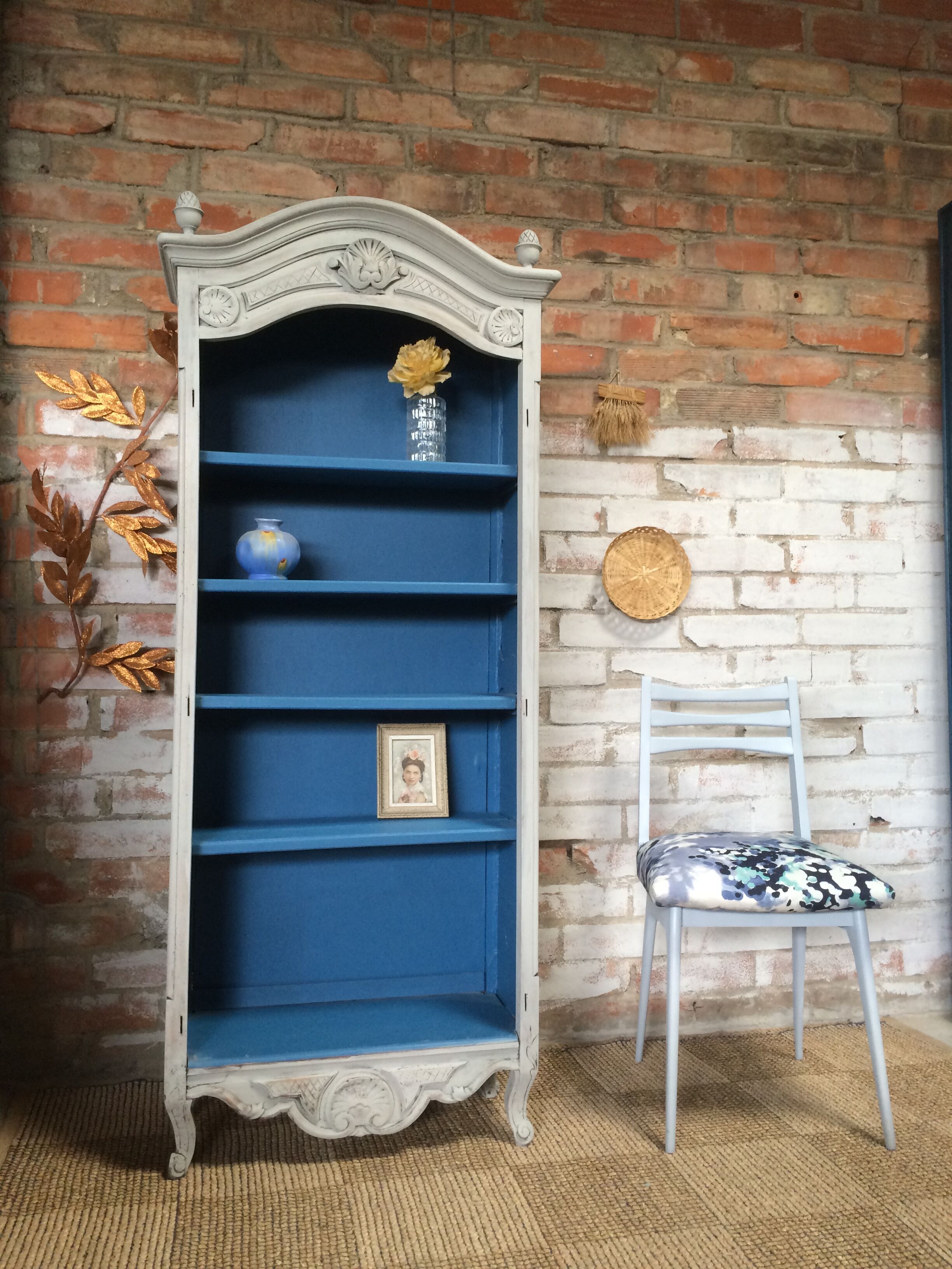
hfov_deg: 48.2
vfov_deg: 61.7
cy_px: 634
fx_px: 1063
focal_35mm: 29
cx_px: 476
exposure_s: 1/30
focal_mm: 4.15
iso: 80
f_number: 2.2
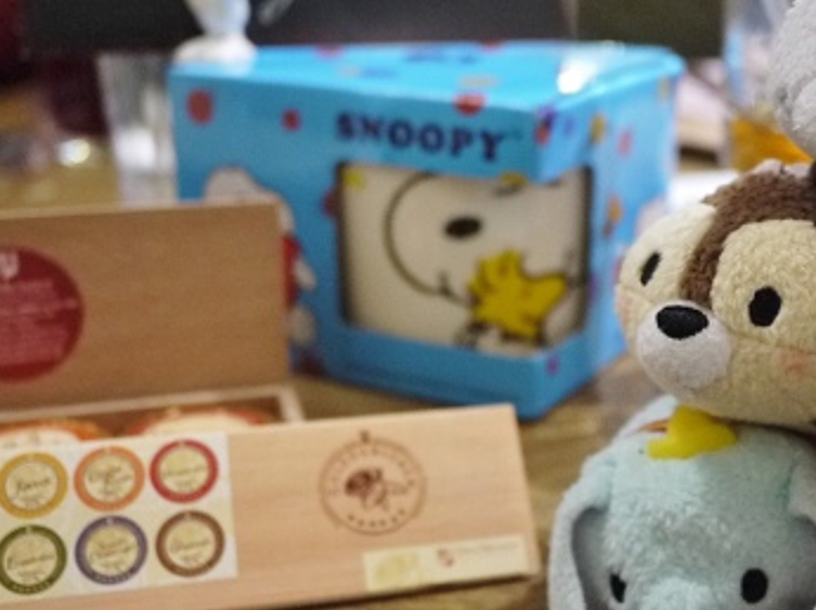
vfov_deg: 28.0
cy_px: 284
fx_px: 1225
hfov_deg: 36.4
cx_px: 565
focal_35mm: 52
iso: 800
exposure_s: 1/30
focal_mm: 14
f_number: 2.5
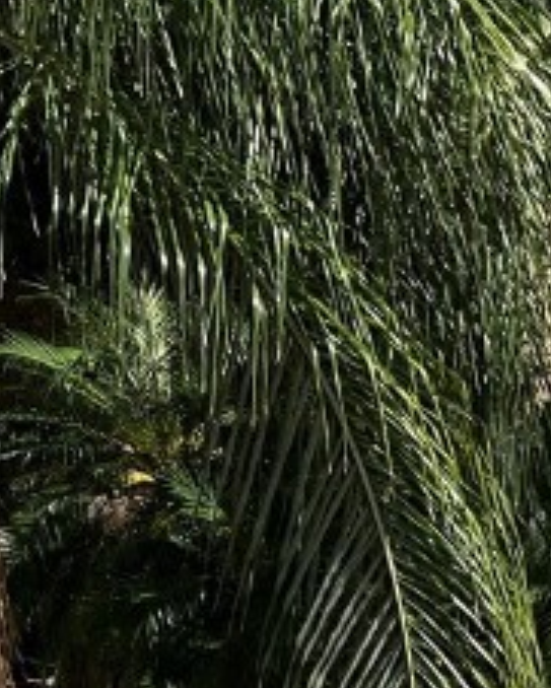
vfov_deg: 15.7
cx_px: 1312
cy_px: 932
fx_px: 2343
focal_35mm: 115
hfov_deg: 11.3
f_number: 1.5
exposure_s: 1/3571
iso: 50
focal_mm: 5.7
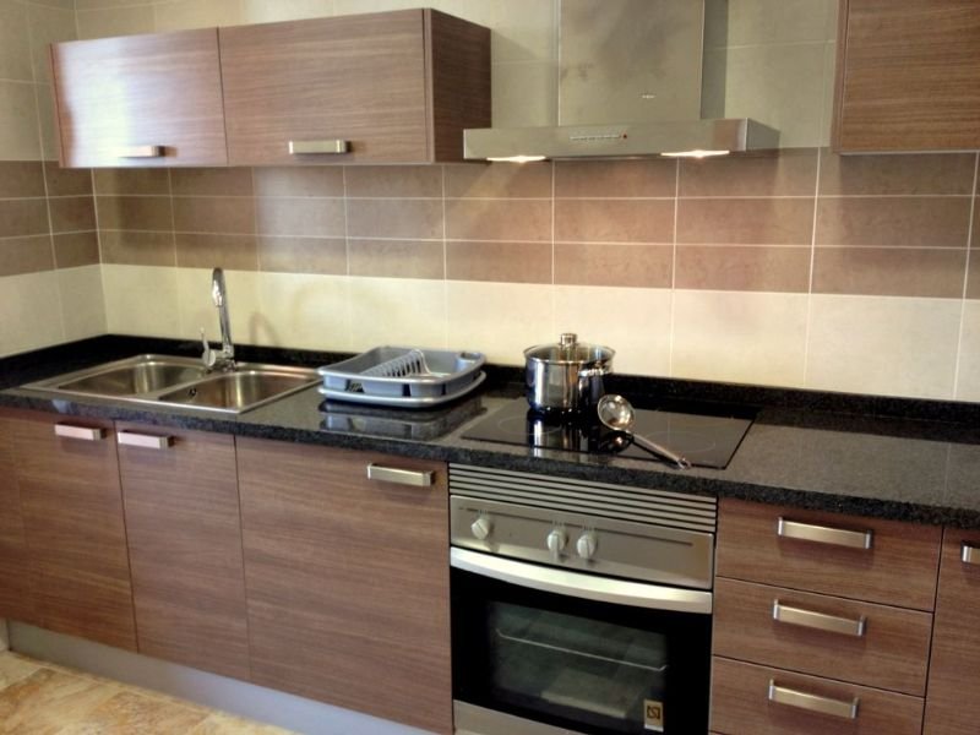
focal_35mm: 35
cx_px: 490
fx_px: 991
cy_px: 368
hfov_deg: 52.6
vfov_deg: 40.7
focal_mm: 4.28
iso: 80
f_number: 2.4
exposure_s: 1/20
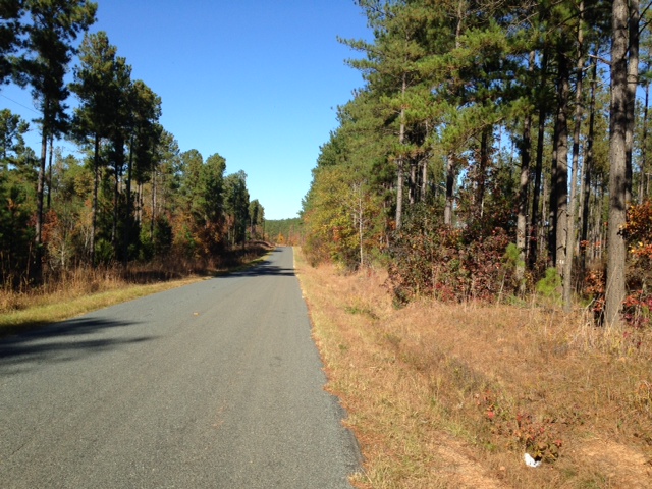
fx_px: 622
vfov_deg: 42.9
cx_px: 326
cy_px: 244
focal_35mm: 33
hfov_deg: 55.4
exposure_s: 1/1130
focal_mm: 4.12
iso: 50
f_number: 2.4
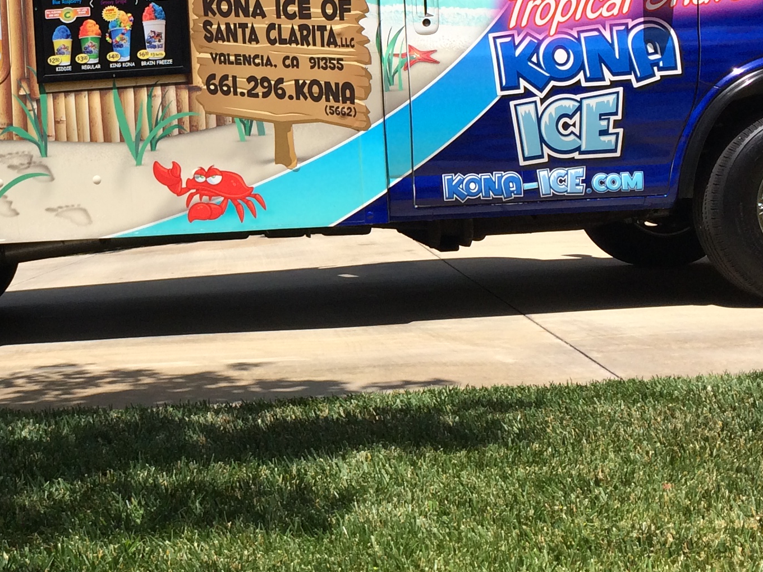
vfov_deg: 20.3
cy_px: 144
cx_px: 79
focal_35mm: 72
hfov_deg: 26.2
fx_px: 1587
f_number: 2.2
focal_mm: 4.12
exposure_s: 1/2160
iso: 32
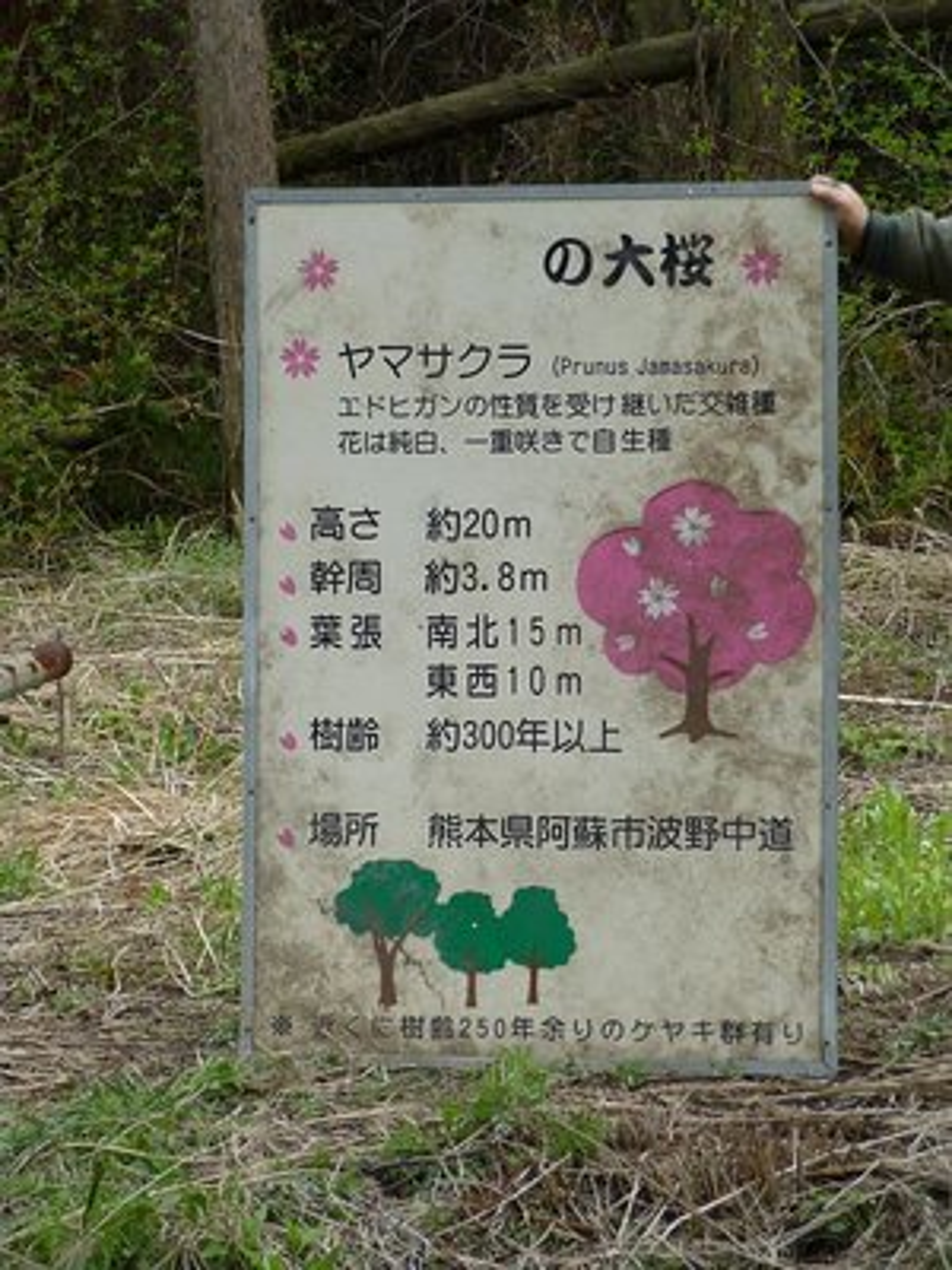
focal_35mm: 160
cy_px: 635
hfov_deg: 9.3
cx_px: 476
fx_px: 5867
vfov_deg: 12.3
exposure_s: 1/100
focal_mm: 28.6
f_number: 5.8
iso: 100
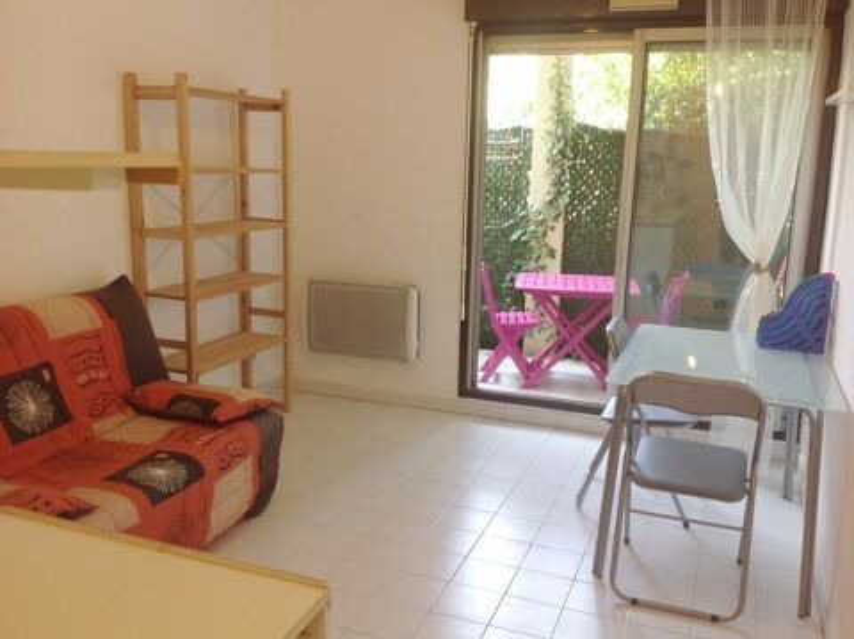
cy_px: 320
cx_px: 427
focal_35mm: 35
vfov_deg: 40.6
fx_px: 863
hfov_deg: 52.7
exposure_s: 1/15
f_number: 2.4
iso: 64
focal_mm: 4.28
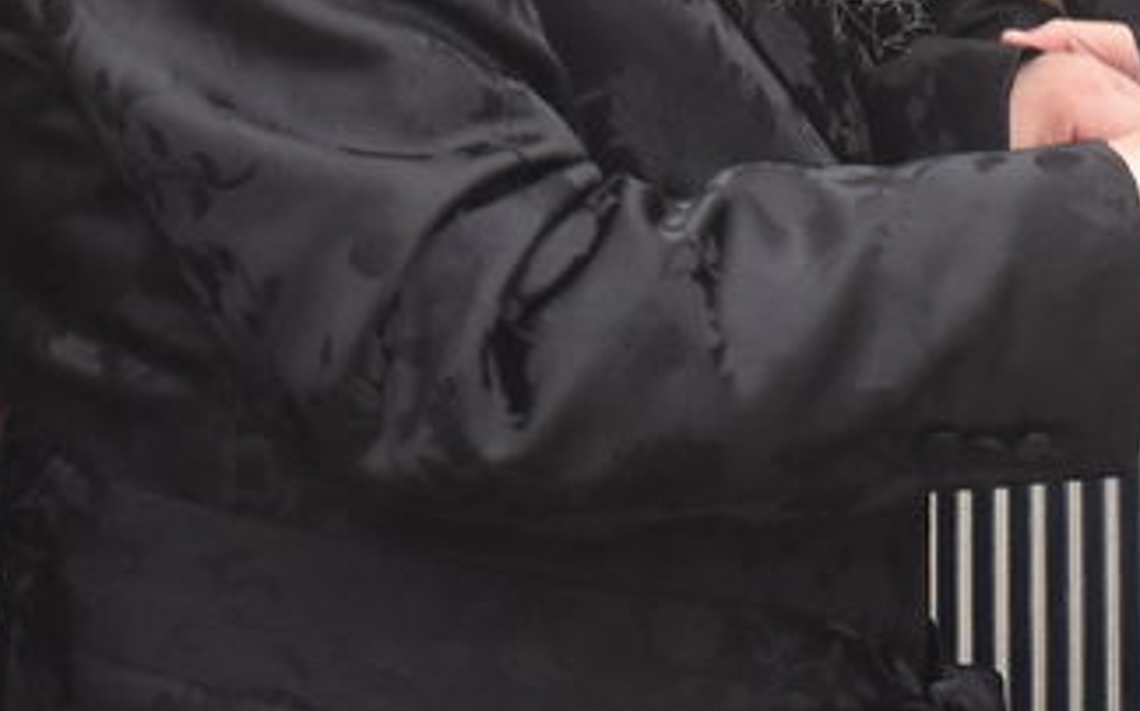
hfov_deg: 17.1
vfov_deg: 10.3
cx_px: 1179
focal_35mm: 119
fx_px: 3695
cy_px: -598
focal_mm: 18
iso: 1000
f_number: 5.6
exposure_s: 1/60
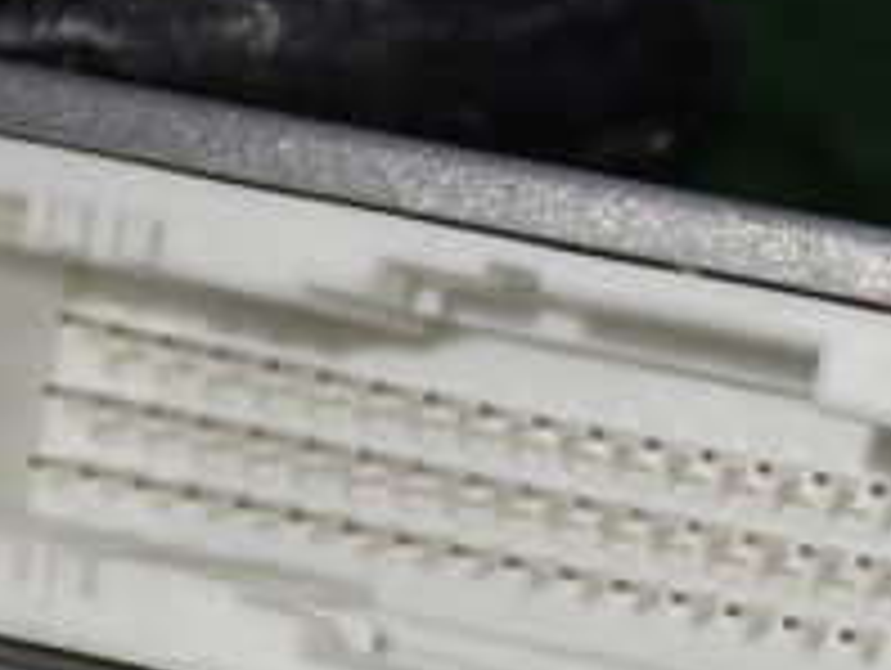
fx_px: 3428
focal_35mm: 133
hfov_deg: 14.6
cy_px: 585
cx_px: 837
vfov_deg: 11.1
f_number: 2.9
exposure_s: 1/60
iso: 200
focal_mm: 7.84
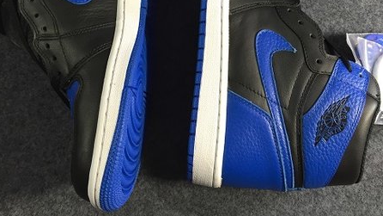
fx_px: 396
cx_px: 204
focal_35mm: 39
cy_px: 49
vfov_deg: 29.8
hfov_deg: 51.6
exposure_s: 1/33
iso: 50
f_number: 2.2
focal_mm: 4.15
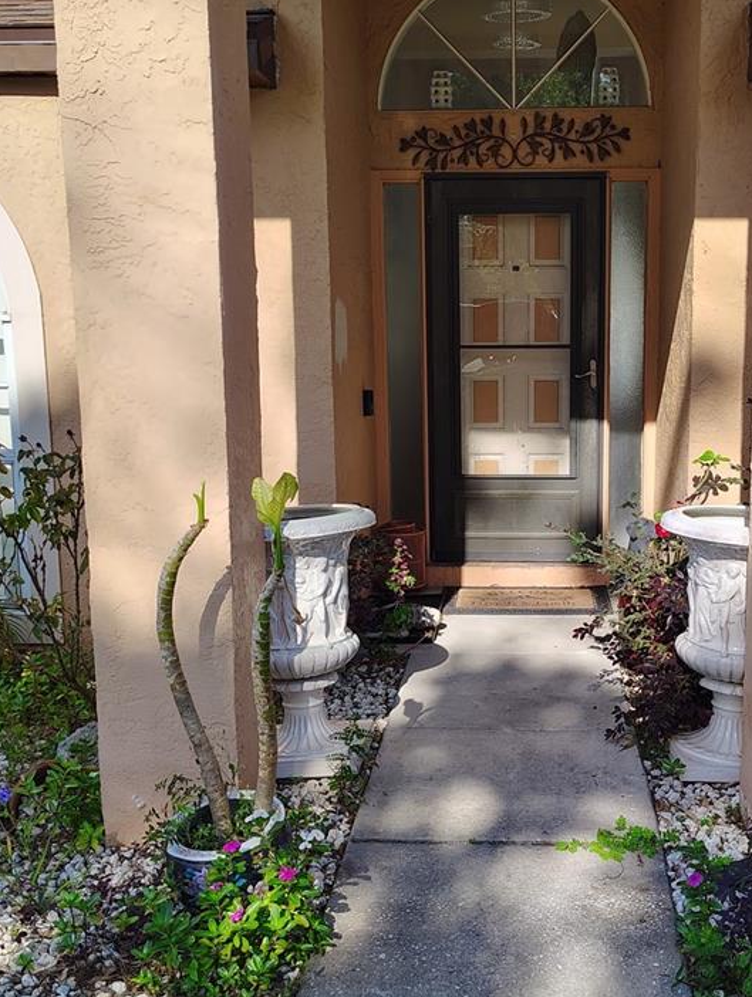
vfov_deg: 45.7
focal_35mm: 41
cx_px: 478
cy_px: 489
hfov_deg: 35.0
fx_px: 1184
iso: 100
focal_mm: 5.56
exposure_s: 1/419
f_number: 1.8
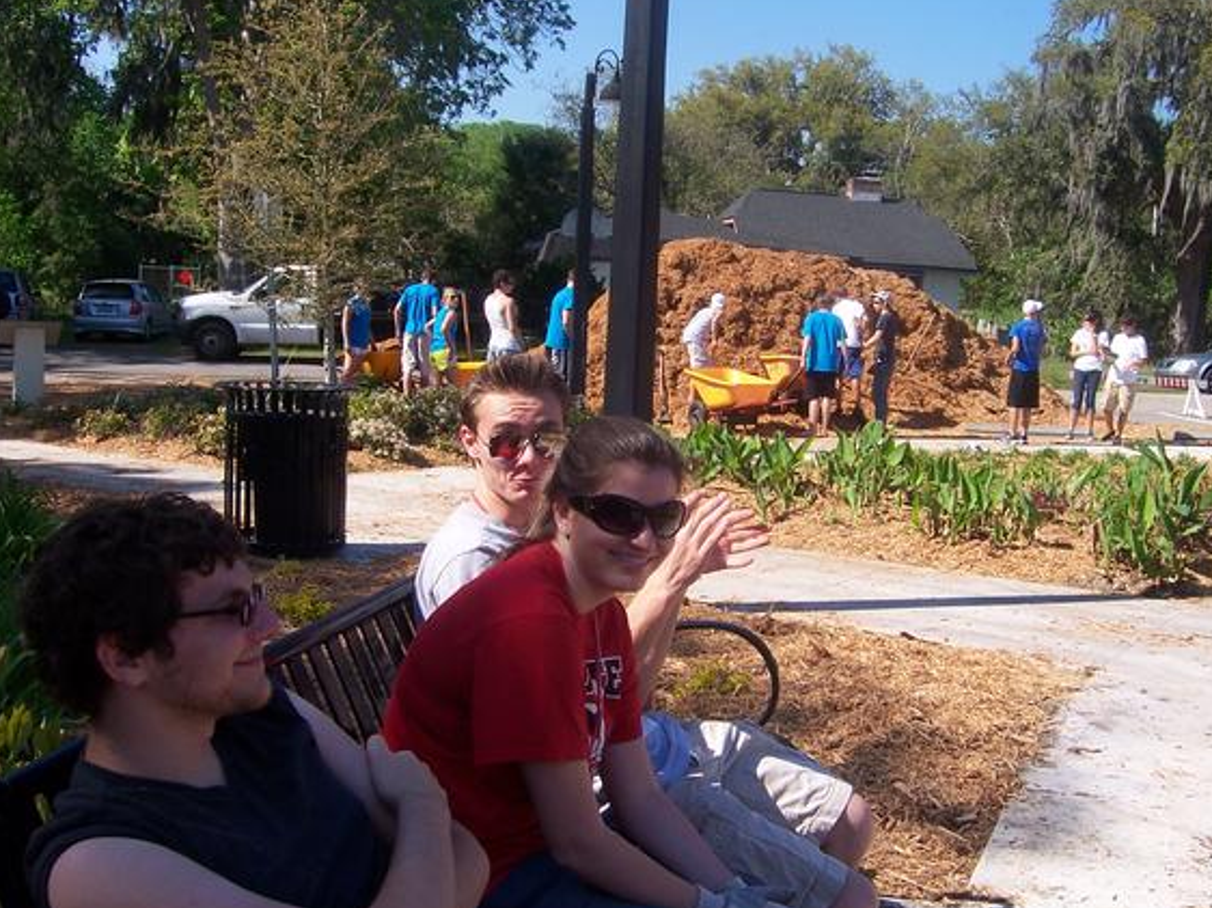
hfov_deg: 45.8
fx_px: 1435
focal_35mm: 41
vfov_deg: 35.1
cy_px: 457
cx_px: 612
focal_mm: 6
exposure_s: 1/350
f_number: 4.8
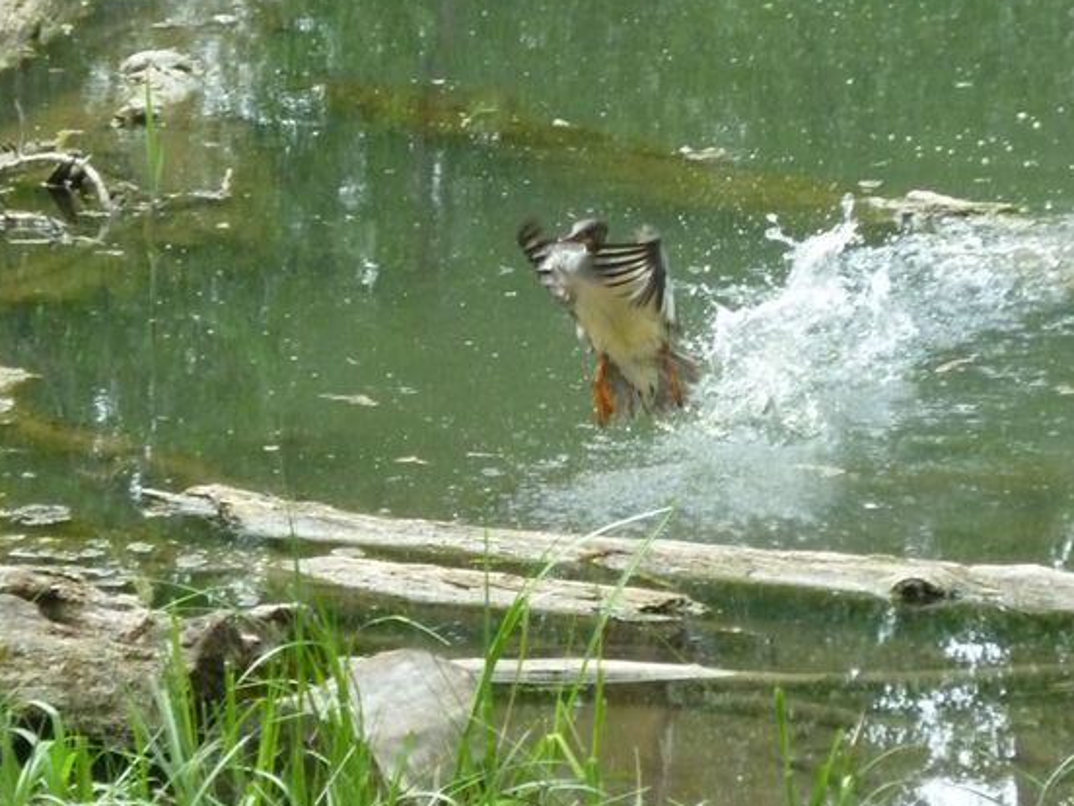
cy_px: 413
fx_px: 7198
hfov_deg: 8.5
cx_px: 578
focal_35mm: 232
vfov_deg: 6.4
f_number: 5.9
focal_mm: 36
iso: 1600
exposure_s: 1/640
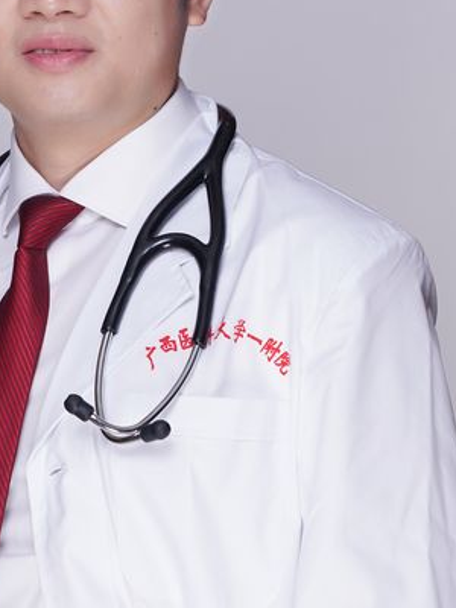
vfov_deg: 8.1
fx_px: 4303
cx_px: 73
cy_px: 571
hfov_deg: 6.1
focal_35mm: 245
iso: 100
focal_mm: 85
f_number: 5.6
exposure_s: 1/160
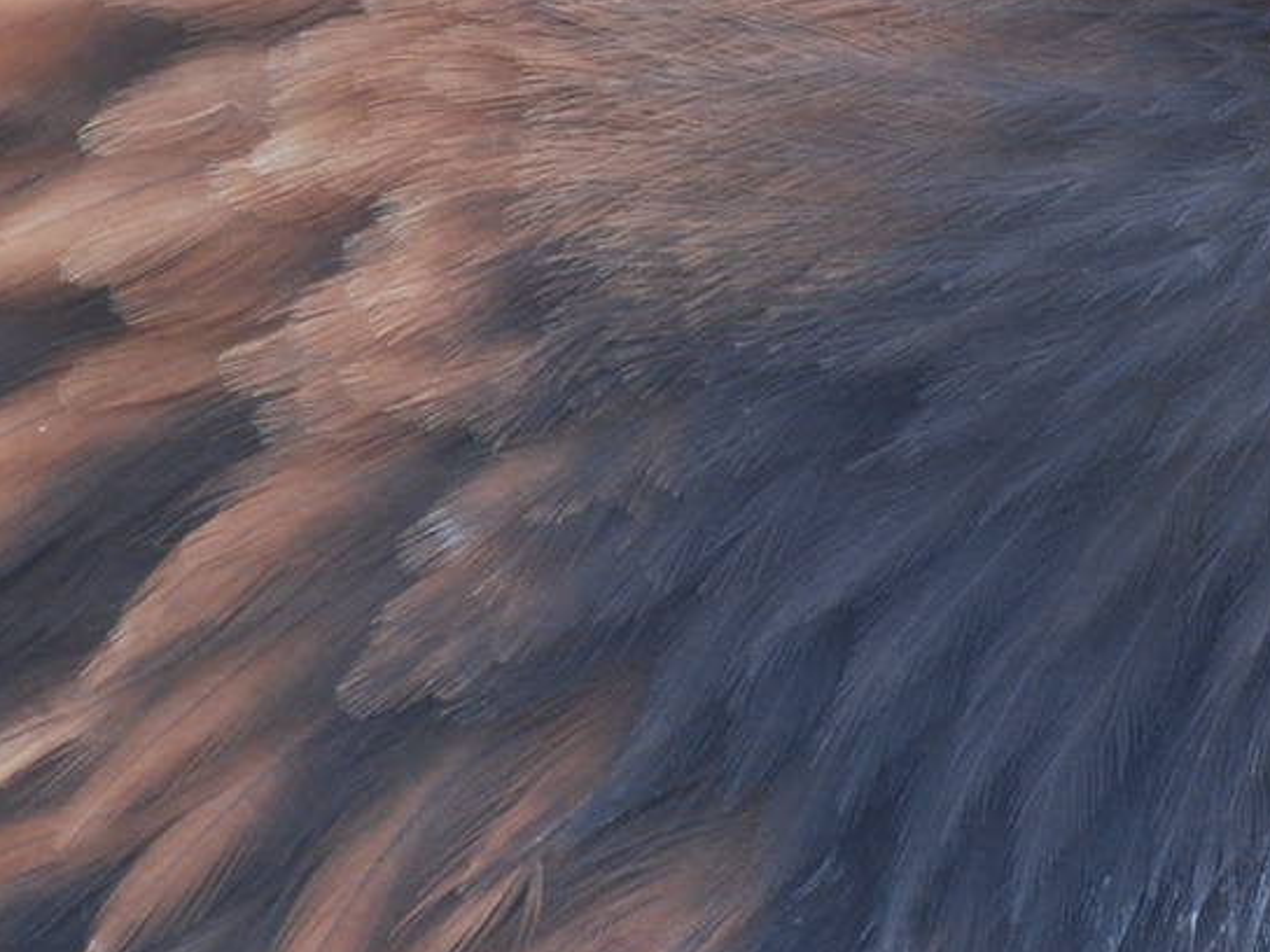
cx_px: 1340
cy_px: 43
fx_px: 46741
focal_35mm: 1274
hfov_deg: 1.6
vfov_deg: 1.2
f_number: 5.6
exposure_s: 1/125
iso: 400
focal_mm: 300
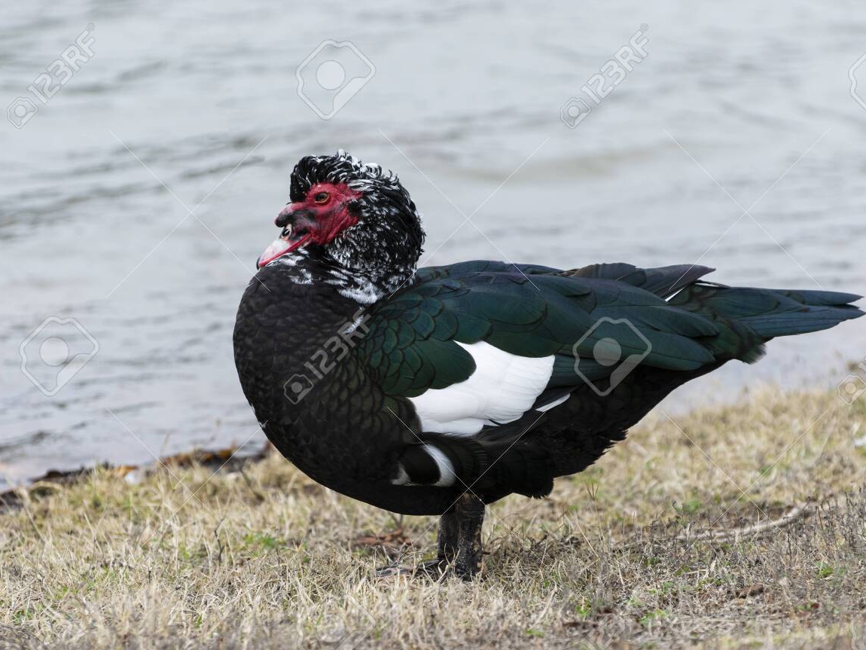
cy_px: 325
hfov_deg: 7.1
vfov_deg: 5.4
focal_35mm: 277
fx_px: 6931
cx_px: 468
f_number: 5
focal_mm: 170
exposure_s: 1/800
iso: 400
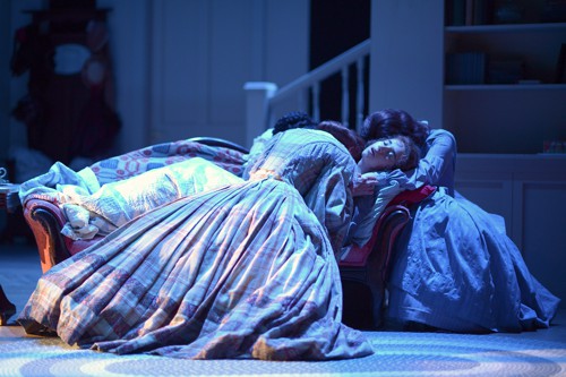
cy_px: 188
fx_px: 1336
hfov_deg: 23.9
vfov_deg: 16.1
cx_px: 283
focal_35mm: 85
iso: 2000
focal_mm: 85
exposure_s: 1/50
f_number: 1.4
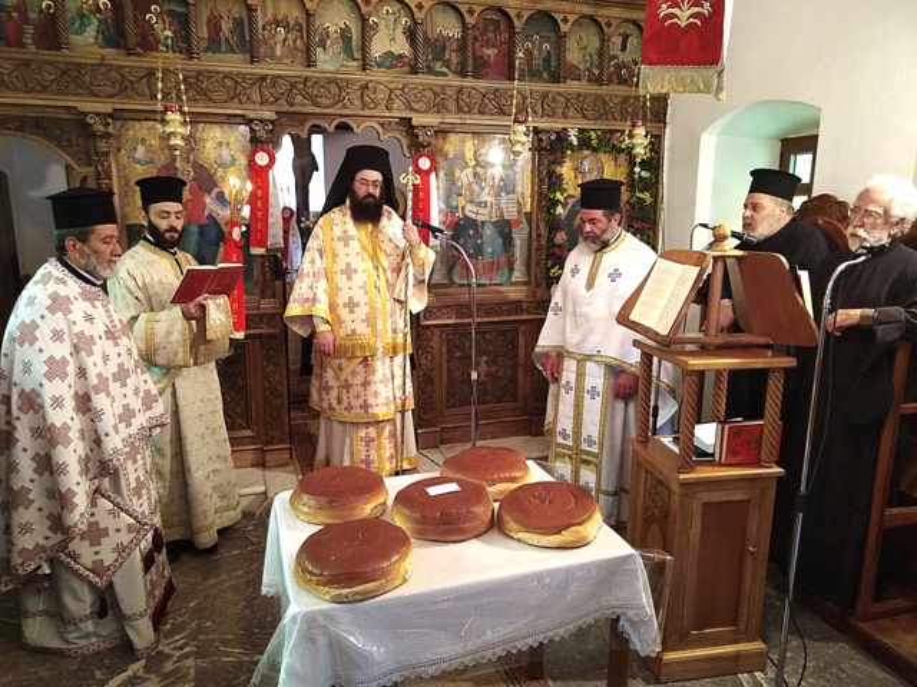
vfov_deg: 53.1
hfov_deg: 67.3
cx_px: 458
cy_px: 344
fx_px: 689
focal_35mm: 26
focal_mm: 3.46
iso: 534
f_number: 2.2
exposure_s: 1/20
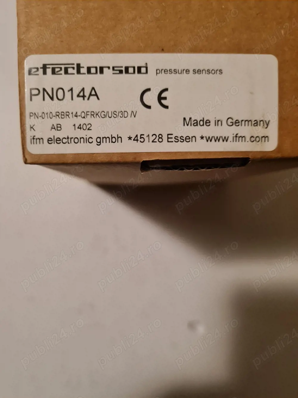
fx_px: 298
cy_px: 199
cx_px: 149
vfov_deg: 67.3
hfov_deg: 53.1
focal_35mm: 26
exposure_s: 1/33
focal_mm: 5.4
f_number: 1.8
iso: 640
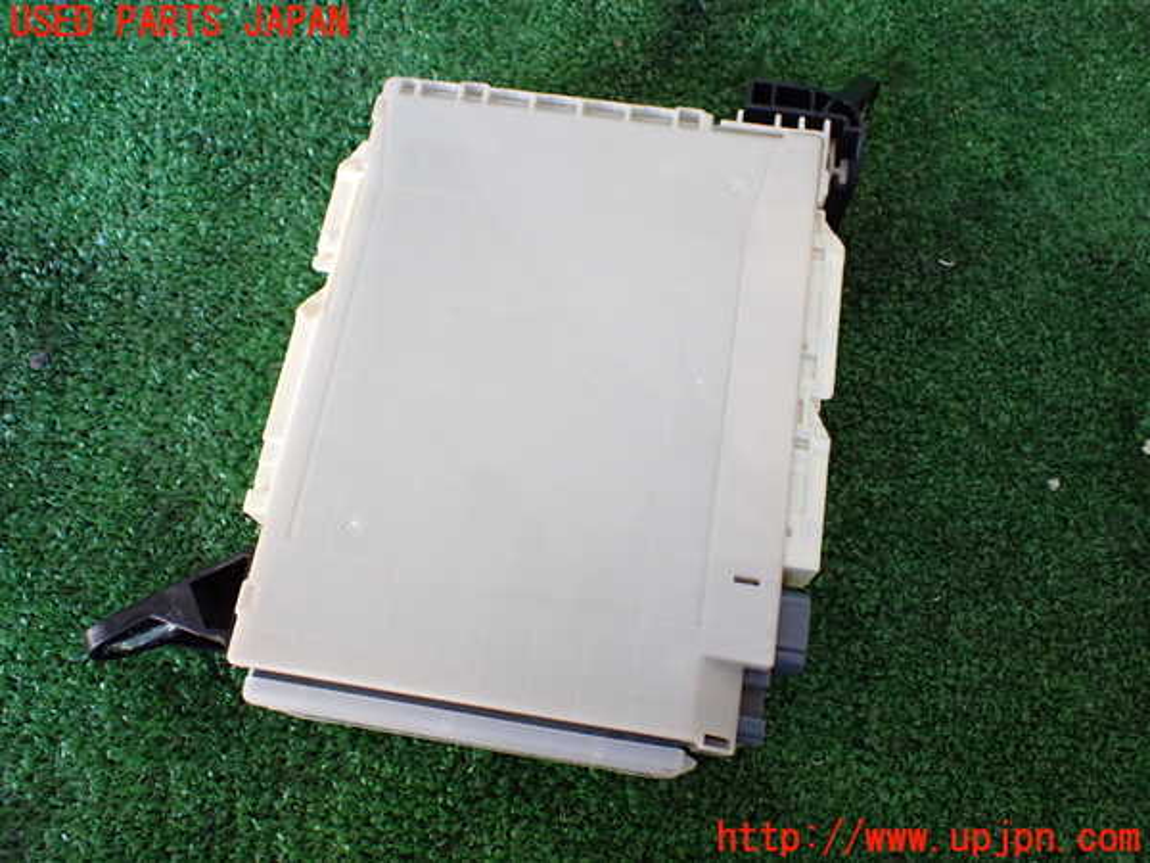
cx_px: 575
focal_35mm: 30
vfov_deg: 46.8
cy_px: 432
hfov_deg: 60.0
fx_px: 997
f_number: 2.3
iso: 500
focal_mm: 5.4
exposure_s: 1/125
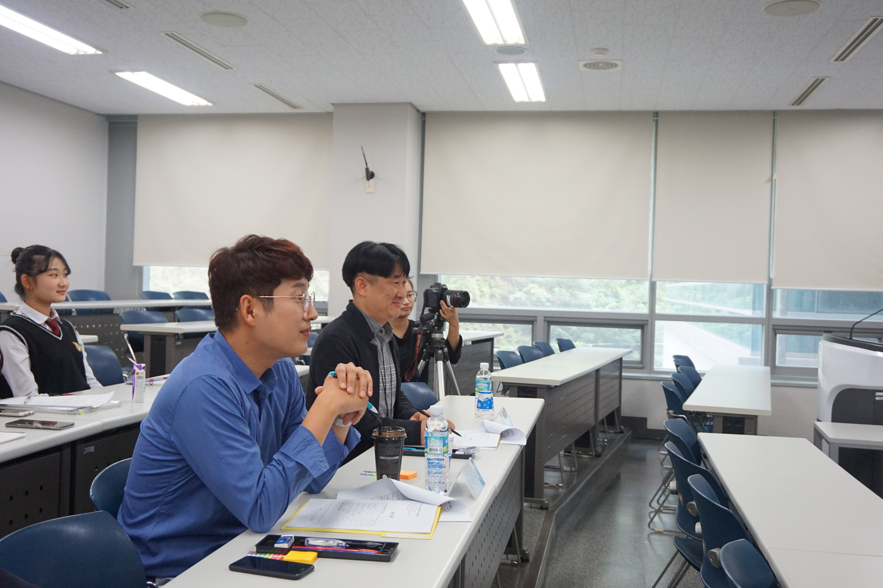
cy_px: 294
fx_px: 883
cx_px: 442
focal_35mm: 36
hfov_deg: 53.2
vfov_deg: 36.8
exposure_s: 1/160
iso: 1250
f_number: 4.5
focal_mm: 24
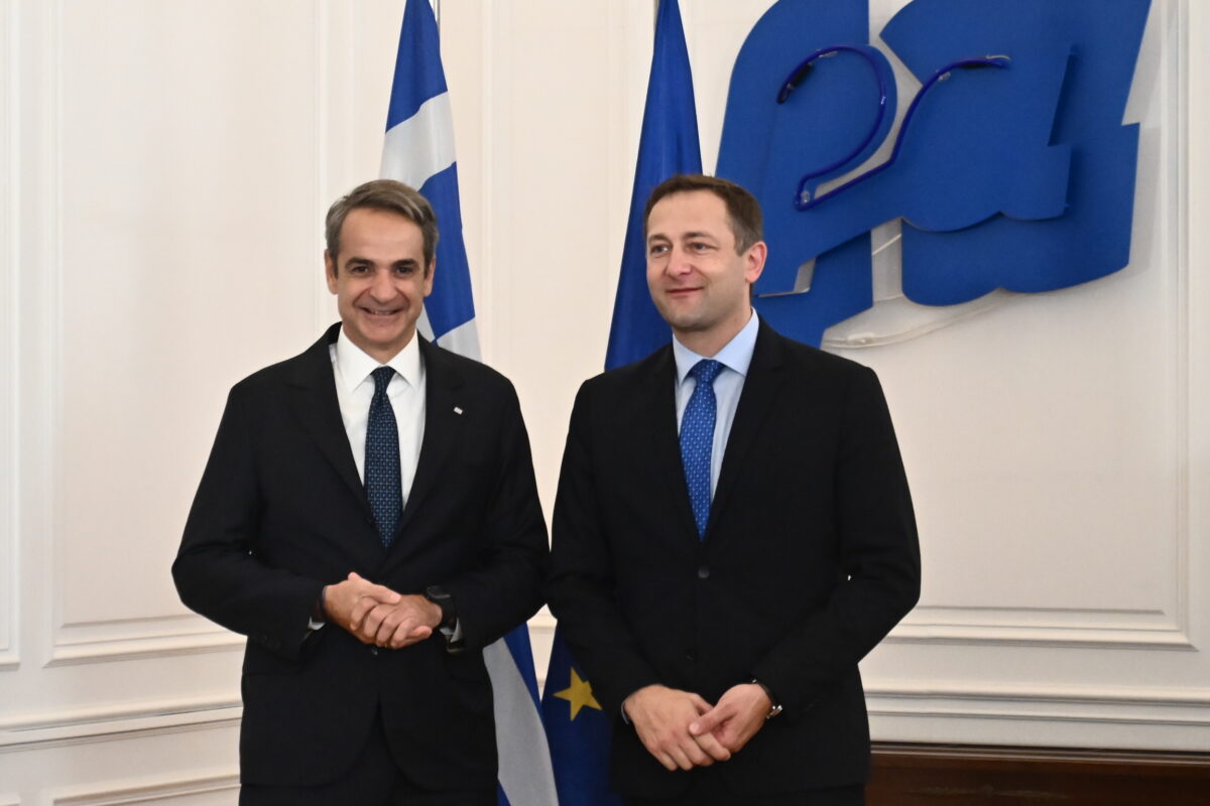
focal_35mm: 105
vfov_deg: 13.0
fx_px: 3529
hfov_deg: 19.5
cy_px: 403
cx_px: 605
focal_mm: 70
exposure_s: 1/640
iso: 3200
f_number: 4
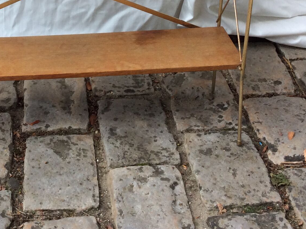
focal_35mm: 73
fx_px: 644
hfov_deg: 26.1
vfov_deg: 19.2
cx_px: 53
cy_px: -29
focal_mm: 3.3
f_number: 2.4
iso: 32
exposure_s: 1/392
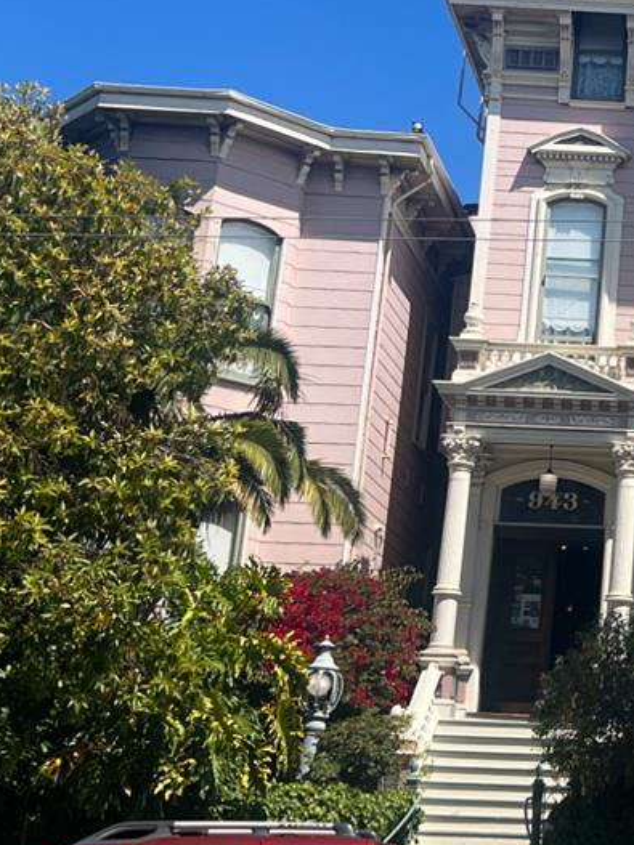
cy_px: 293
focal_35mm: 74
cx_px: 868
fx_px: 1808
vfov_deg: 26.2
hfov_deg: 18.3
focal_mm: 5.7
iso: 50
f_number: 1.5
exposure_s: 1/3165
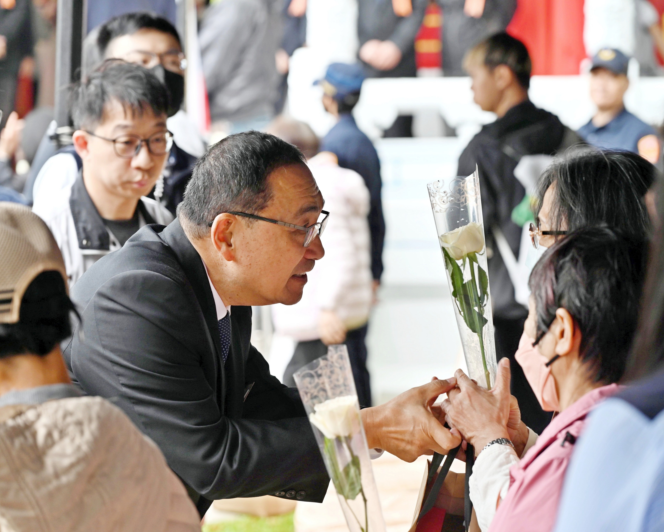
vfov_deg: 11.4
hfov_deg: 14.2
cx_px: 372
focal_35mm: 136
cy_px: 267
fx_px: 2673
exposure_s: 1/125
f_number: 4.5
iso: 280
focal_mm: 120
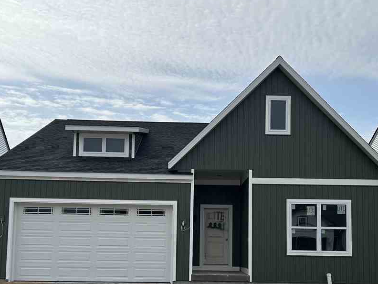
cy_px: 207
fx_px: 459
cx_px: 197
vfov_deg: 33.8
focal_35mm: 42
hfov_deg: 44.8
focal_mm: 5.7
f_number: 1.5
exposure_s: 1/8696
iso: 50
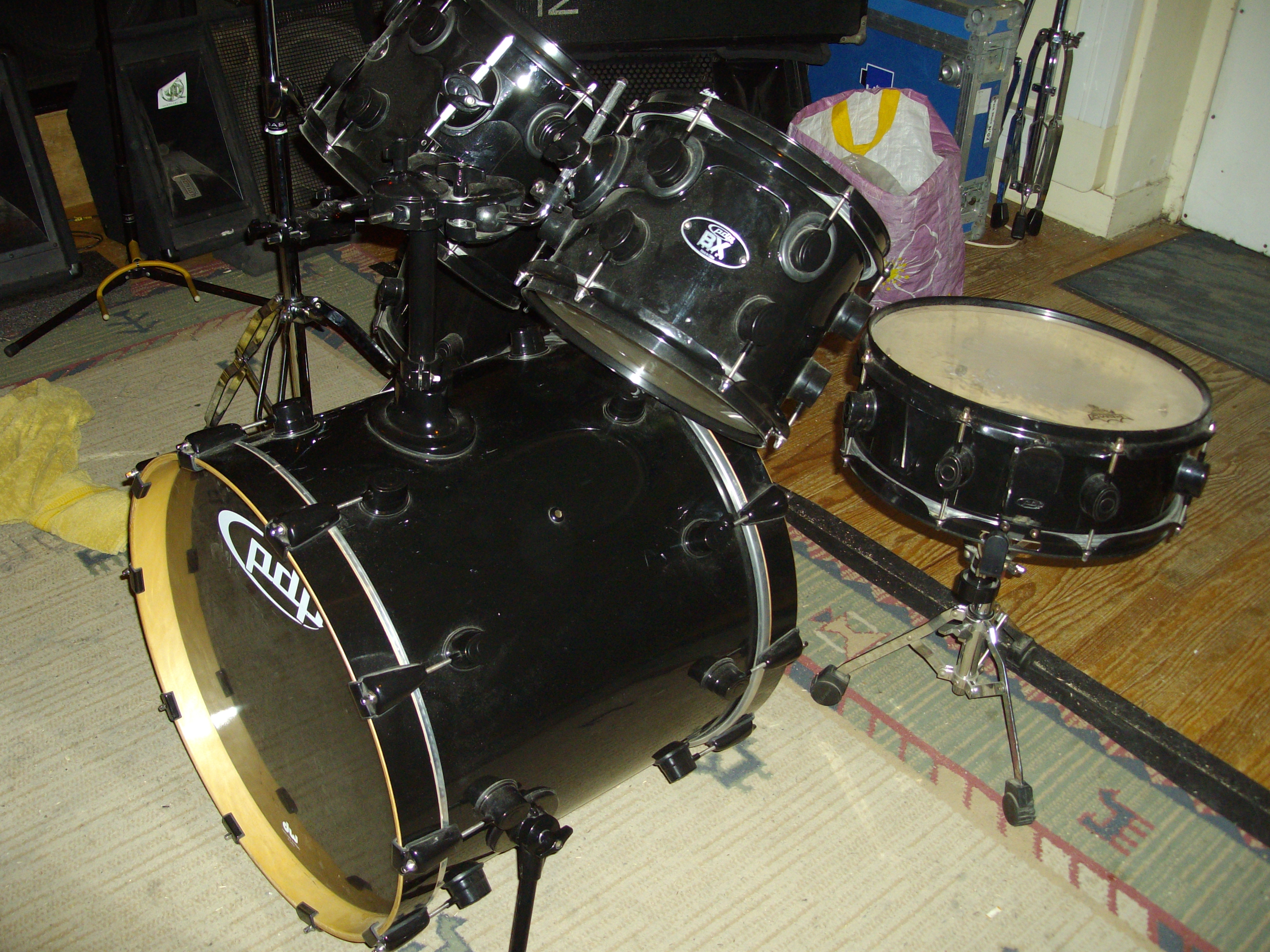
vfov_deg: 39.7
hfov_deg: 51.4
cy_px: 476
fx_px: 1321
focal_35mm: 36
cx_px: 635
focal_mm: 6
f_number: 2.7
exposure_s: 1/50
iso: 172
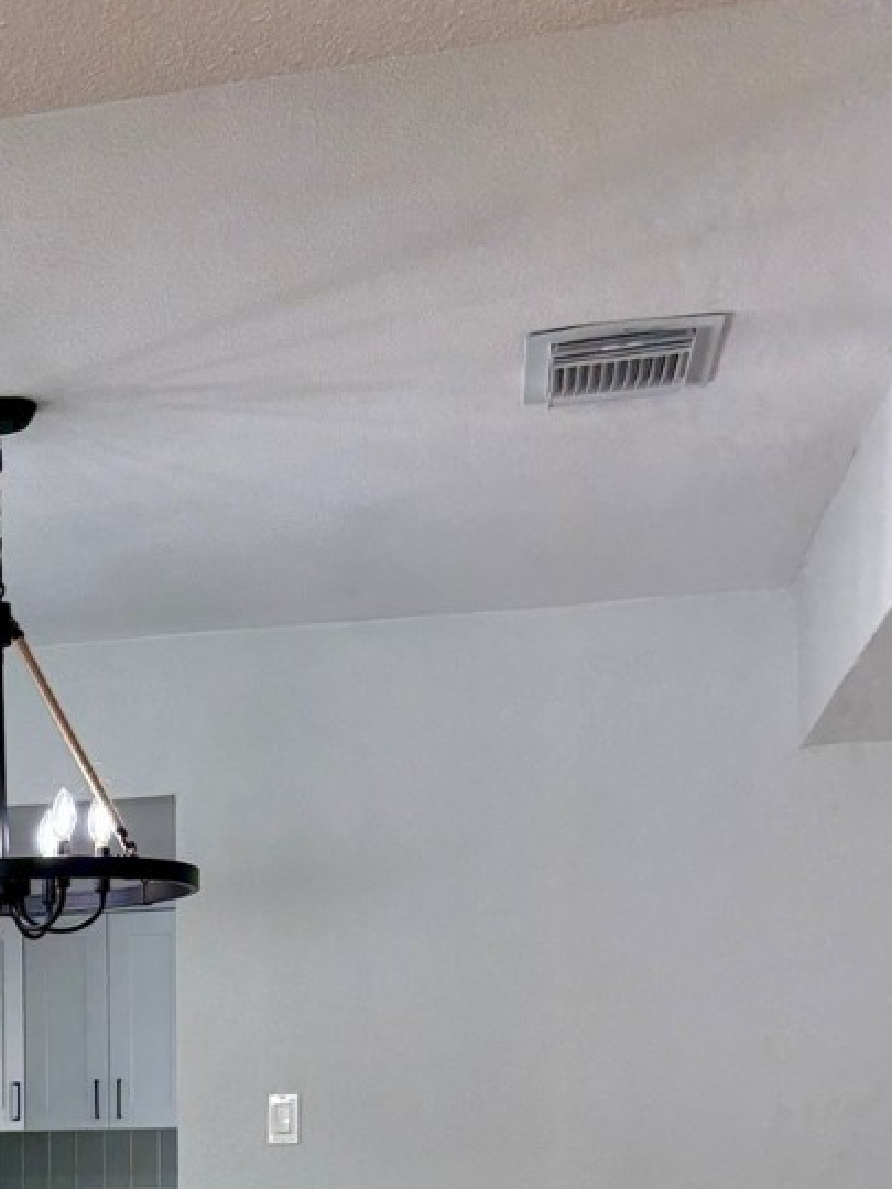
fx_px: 2542
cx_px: -216
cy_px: 1306
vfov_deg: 24.6
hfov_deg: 18.7
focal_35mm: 74
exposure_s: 1/177
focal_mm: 5.96
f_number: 1.6
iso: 64
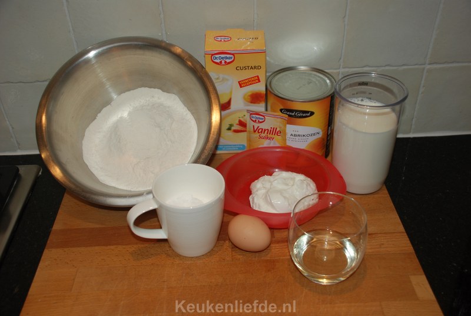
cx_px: 236
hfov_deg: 49.5
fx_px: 511
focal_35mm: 39
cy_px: 158
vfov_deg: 34.3
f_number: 4
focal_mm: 26
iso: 160
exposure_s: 1/60
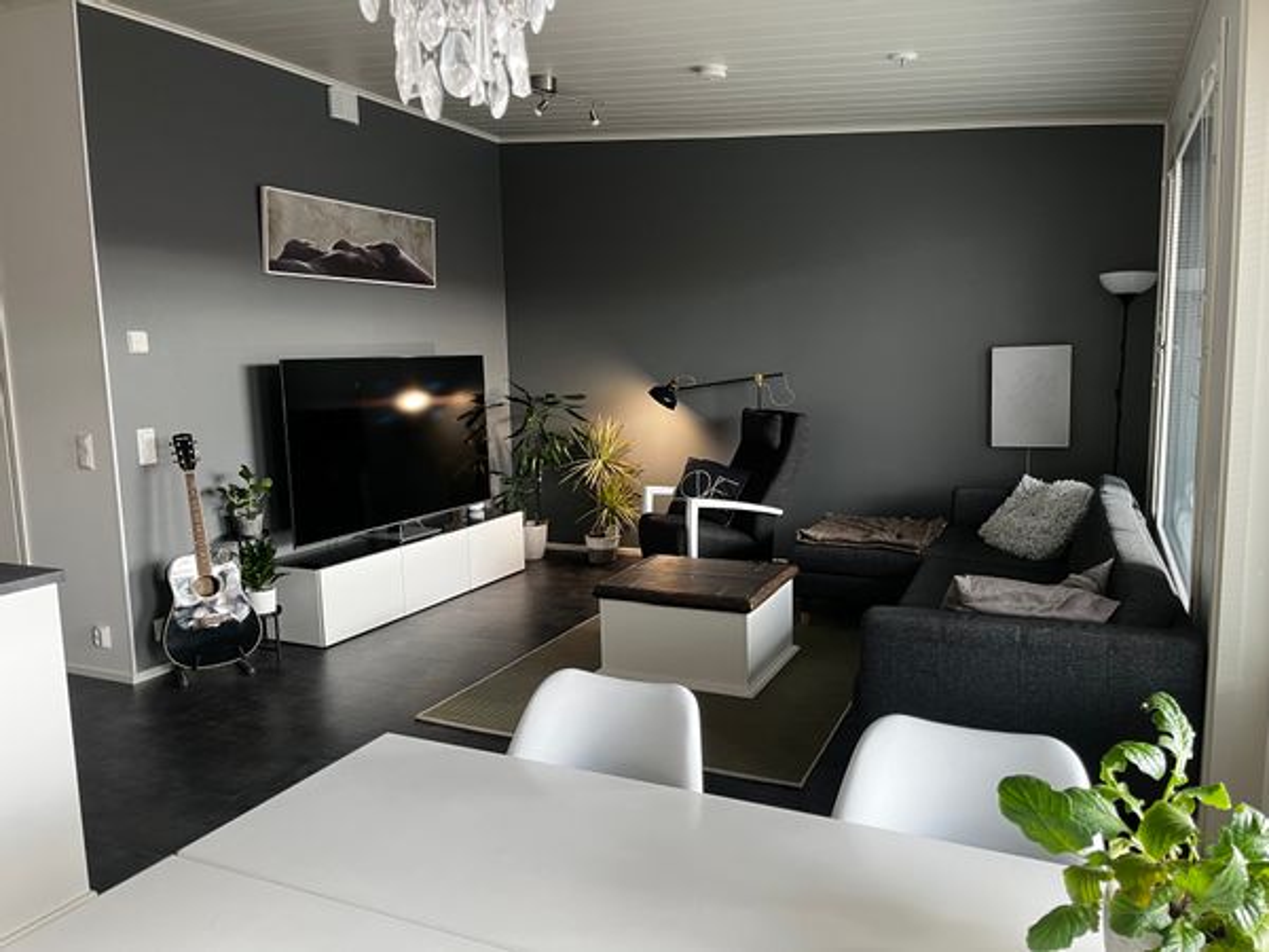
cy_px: 476
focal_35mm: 26
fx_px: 953
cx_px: 634
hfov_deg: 67.3
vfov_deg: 53.1
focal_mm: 5.1
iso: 125
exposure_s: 1/87
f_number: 1.6
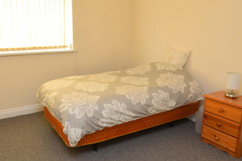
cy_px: 64
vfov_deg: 43.4
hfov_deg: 61.2
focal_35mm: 30
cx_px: 94
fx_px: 202
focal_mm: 10
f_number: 4
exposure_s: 1/60
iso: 800
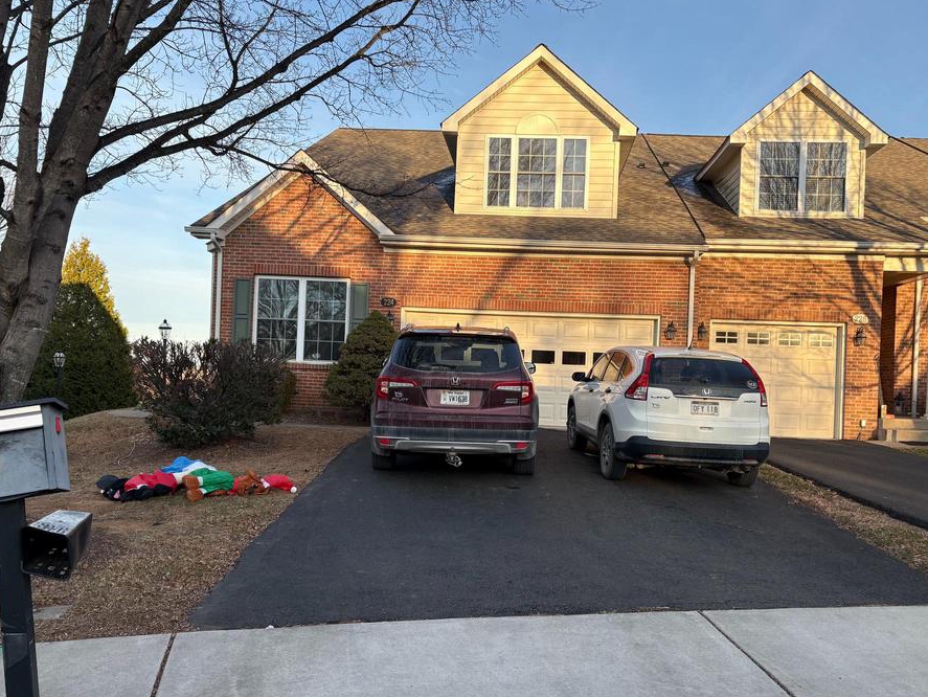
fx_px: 805
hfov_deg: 59.9
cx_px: 497
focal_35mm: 30
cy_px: 373
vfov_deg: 46.8
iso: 50
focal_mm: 5.96
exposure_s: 1/945
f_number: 1.6
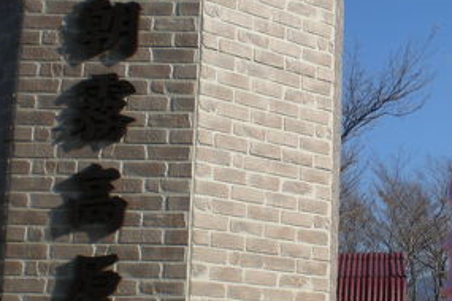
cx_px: 457
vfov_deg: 15.2
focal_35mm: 90
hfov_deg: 21.8
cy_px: 173
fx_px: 1130
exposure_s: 1/508
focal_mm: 6.3
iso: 64
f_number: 4.6
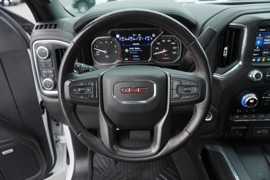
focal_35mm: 24
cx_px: 135
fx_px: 180
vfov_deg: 53.2
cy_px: 90
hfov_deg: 73.7
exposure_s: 1/320
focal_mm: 16
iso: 640
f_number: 4
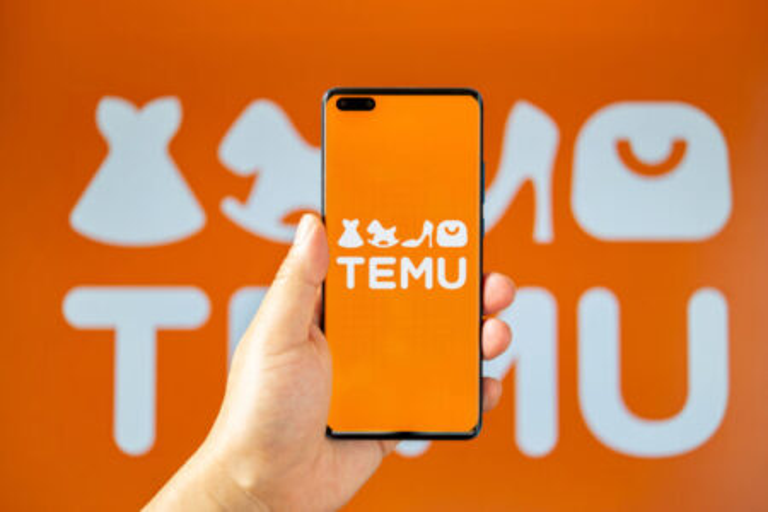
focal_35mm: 60
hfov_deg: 33.4
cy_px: 256
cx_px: 384
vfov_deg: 22.6
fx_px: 1280
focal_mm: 60
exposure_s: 1/60
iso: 320
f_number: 3.5
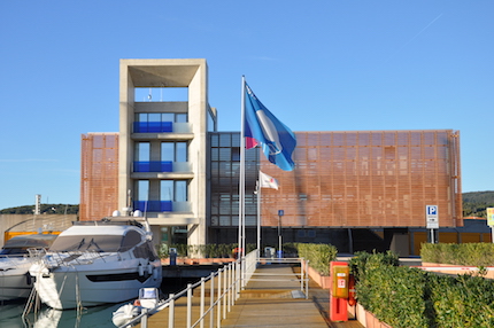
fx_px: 720
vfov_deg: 25.7
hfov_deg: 37.9
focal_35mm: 52
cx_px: 247
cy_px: 164
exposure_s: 1/320
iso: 200
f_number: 9
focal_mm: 35
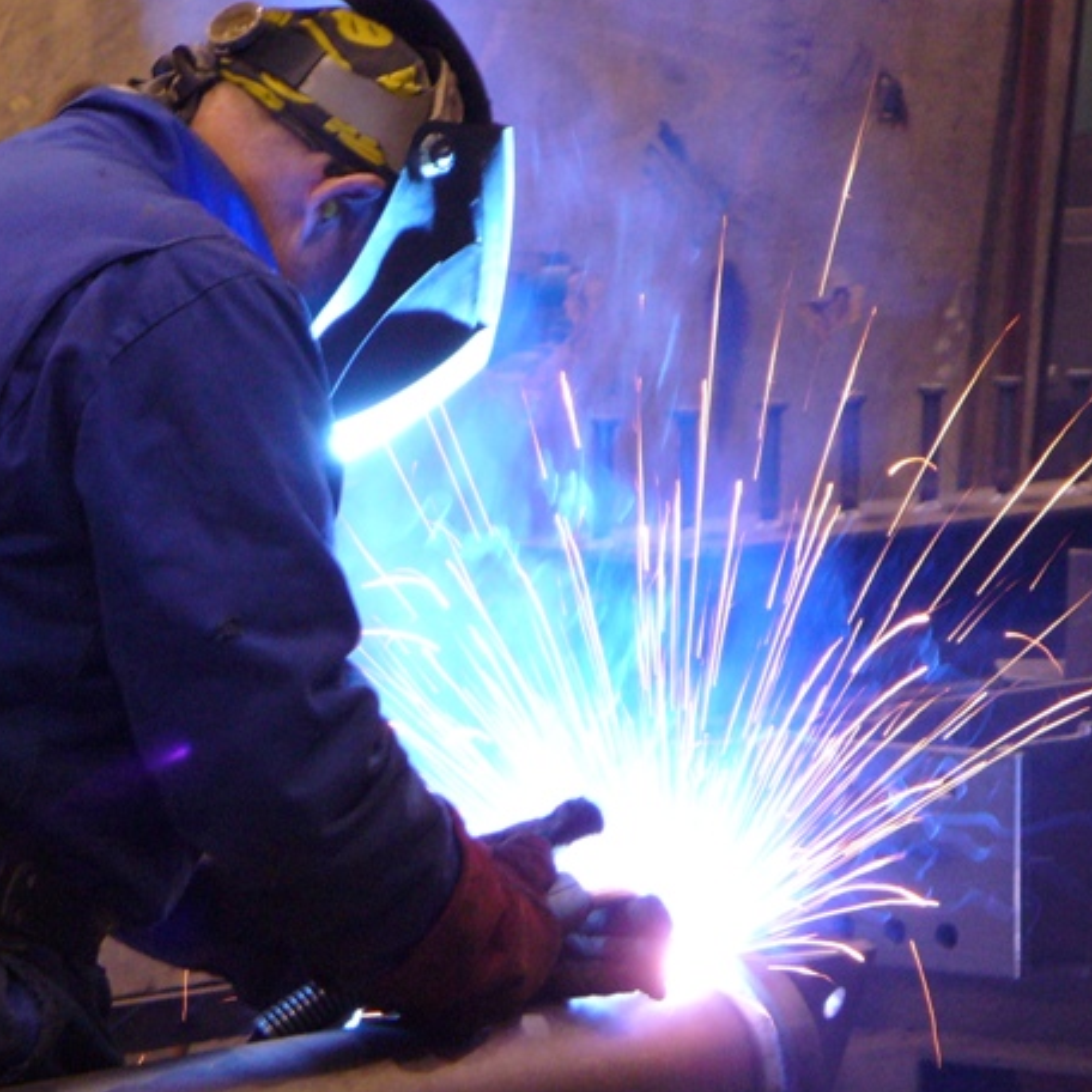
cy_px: 568
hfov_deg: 6.8
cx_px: 292
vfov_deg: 6.8
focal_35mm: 259
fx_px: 9244
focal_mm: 27.6
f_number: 4.1
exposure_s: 1/10
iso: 200
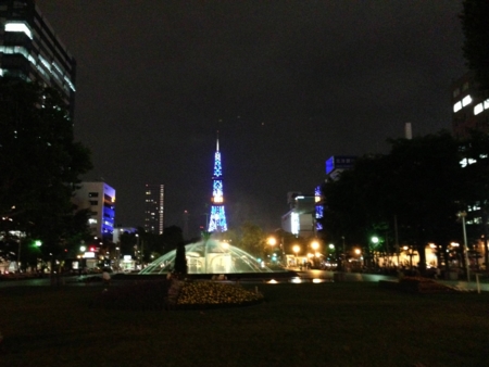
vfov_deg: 43.0
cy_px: 184
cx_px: 244
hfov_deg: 55.3
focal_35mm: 33
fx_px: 466
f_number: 2.4
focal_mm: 4.13
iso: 800
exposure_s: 1/15
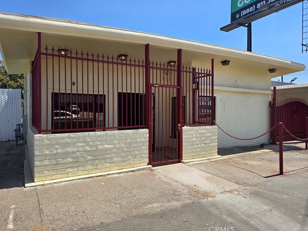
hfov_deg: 71.6
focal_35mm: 24
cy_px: 114
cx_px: 149
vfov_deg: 56.8
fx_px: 214
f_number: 1.7
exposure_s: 1/843
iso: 12
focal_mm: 6.3
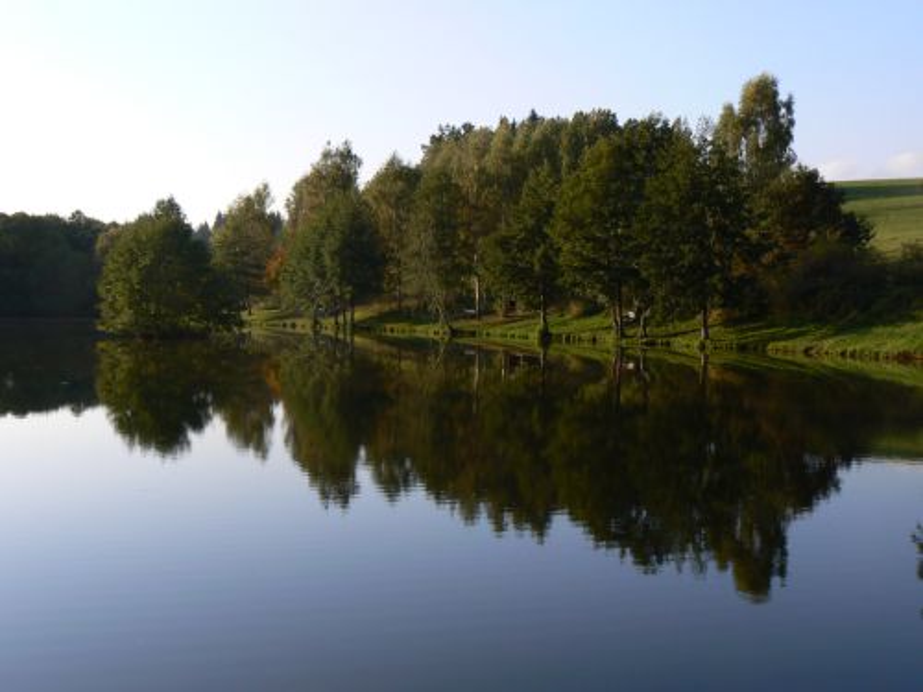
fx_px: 1227
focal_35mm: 46
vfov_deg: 31.5
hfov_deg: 41.2
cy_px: 346
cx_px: 462
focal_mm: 7.6
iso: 80
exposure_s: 1/250
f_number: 5.6
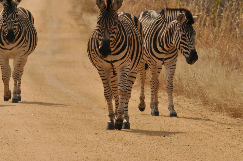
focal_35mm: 833
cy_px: 54
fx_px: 5615
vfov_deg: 1.6
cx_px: 77
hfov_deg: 2.5
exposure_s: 1/250
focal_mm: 400
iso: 200
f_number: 16
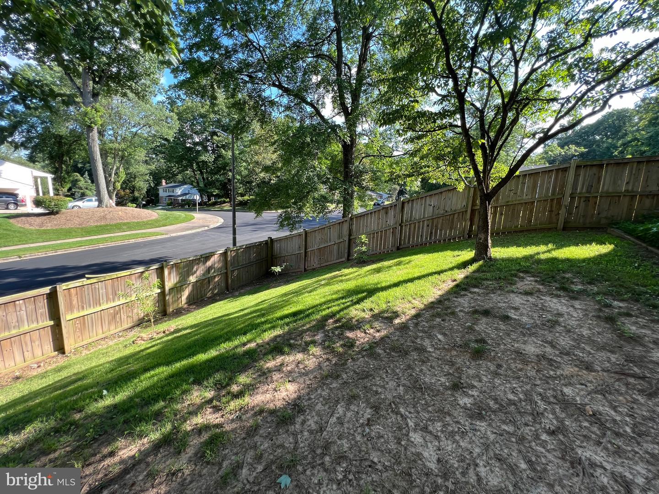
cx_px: 330
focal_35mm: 13
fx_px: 247
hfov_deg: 106.2
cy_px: 247
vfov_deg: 89.9
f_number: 1.8
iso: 32
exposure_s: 1/196
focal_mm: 1.57
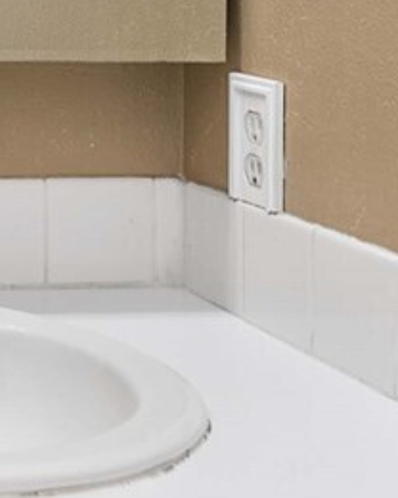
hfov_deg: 13.1
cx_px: -523
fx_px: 1355
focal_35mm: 92
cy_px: -46
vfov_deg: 19.9
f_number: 7.1
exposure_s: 1/15
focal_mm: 15
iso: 1000
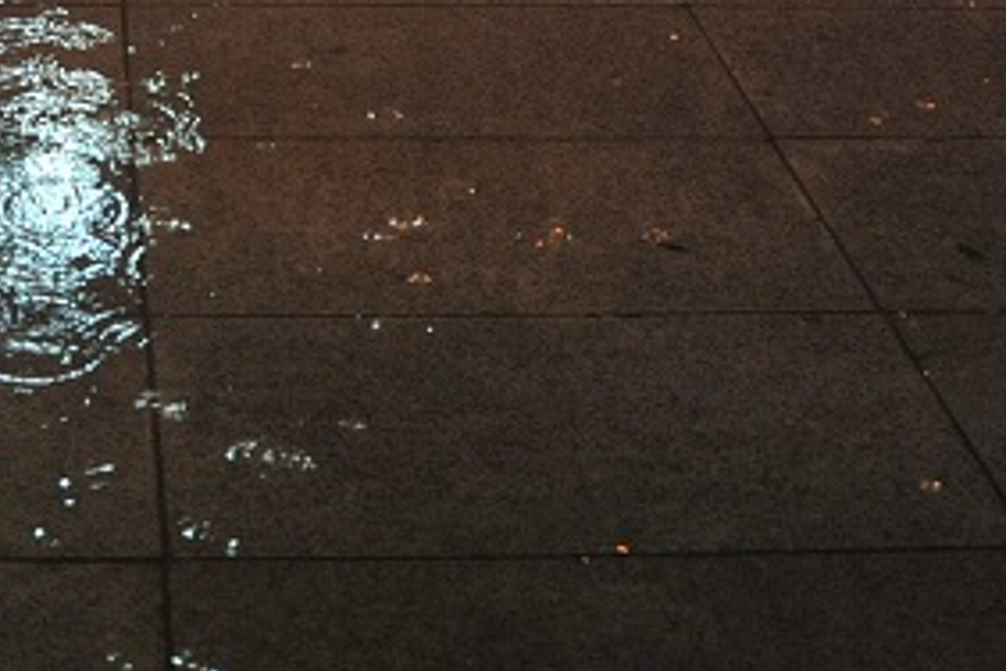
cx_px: 84
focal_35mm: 74
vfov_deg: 18.0
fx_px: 2068
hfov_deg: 26.4
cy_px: 21
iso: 3200
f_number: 3.5
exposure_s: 1/50
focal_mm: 28
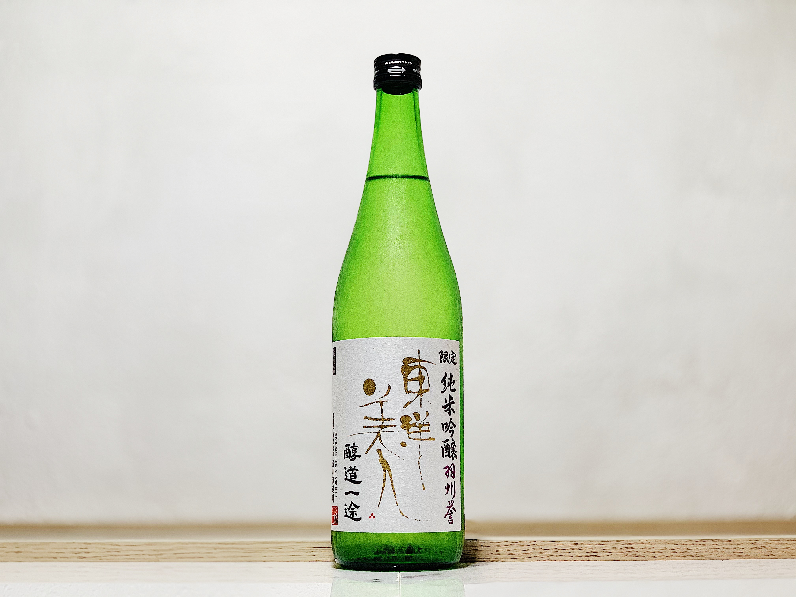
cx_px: 398
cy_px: 298
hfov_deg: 36.8
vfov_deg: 28.0
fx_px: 1196
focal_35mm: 52
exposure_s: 1/122
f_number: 2.4
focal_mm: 6
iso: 80
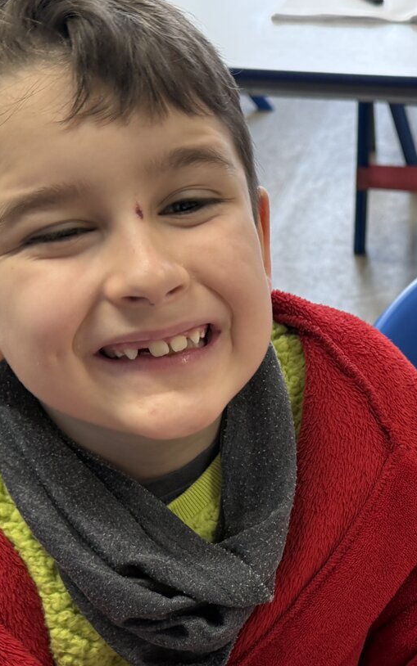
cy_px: 509
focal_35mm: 64
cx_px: 431
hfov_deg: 19.6
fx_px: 1163
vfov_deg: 31.4
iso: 125
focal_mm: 6.76
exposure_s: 1/50
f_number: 1.78
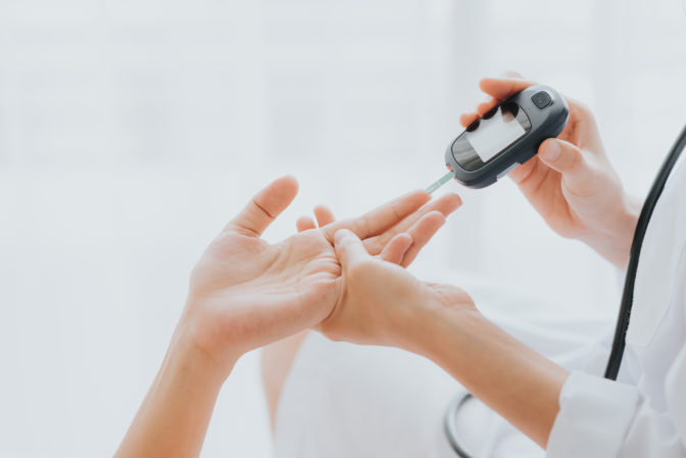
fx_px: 1620
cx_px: 343
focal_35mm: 85
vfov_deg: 16.1
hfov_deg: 23.9
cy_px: 229
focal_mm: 85
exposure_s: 1/160
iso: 320
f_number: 3.2
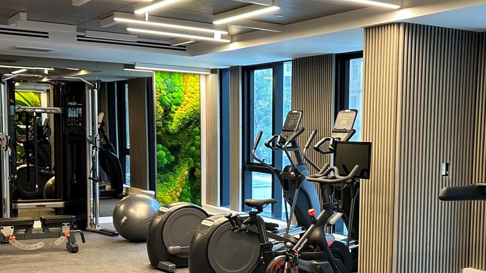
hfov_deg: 39.1
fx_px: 670
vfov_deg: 22.8
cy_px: 205
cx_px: 350
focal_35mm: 52
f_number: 1.78
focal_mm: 6.86
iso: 160
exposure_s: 1/60
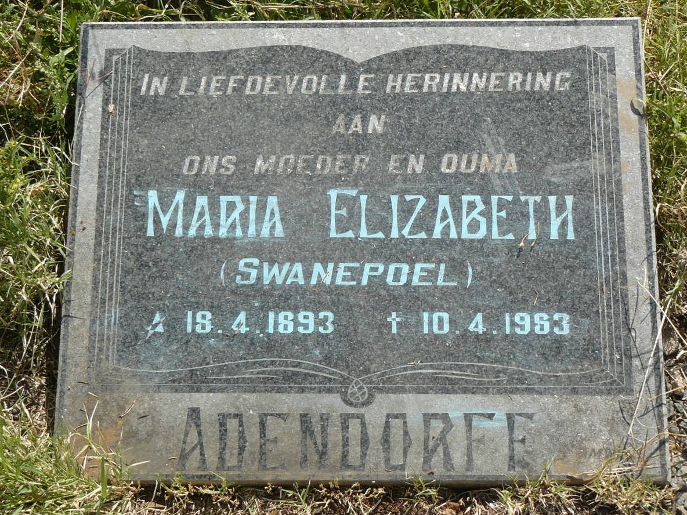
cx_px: 344
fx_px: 1528
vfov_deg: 19.1
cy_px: 256
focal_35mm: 77
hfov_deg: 25.3
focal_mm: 10.5
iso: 100
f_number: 5.6
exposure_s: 1/400
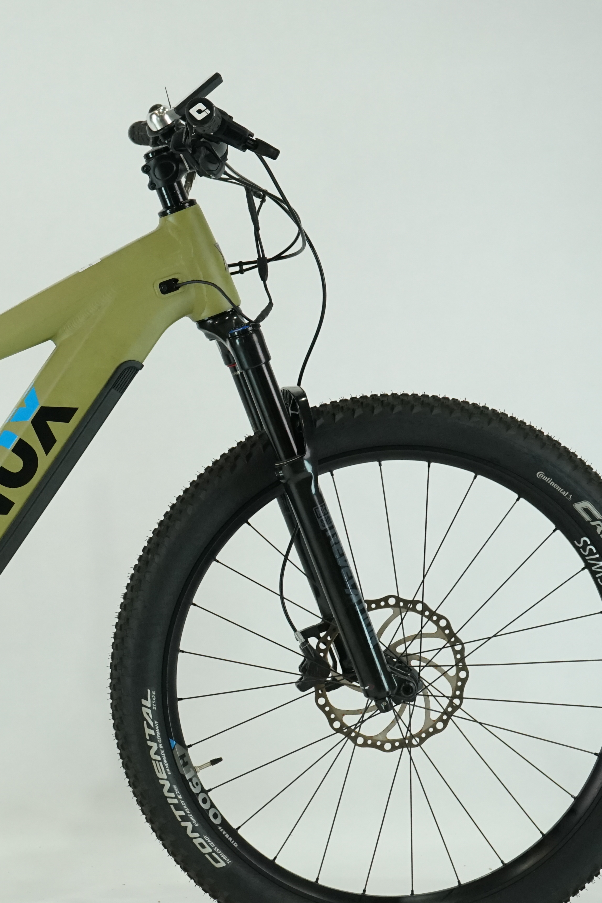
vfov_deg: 18.4
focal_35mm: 111
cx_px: -78
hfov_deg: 12.1
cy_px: 489
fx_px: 2784
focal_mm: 64
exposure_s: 1/200
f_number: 8
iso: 2000
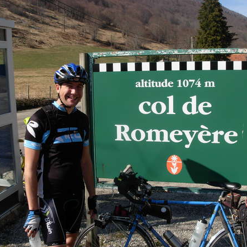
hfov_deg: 37.5
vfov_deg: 37.6
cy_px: 124
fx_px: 363
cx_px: 127
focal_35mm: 45
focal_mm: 6.3
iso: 79
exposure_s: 1/483
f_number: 4.9
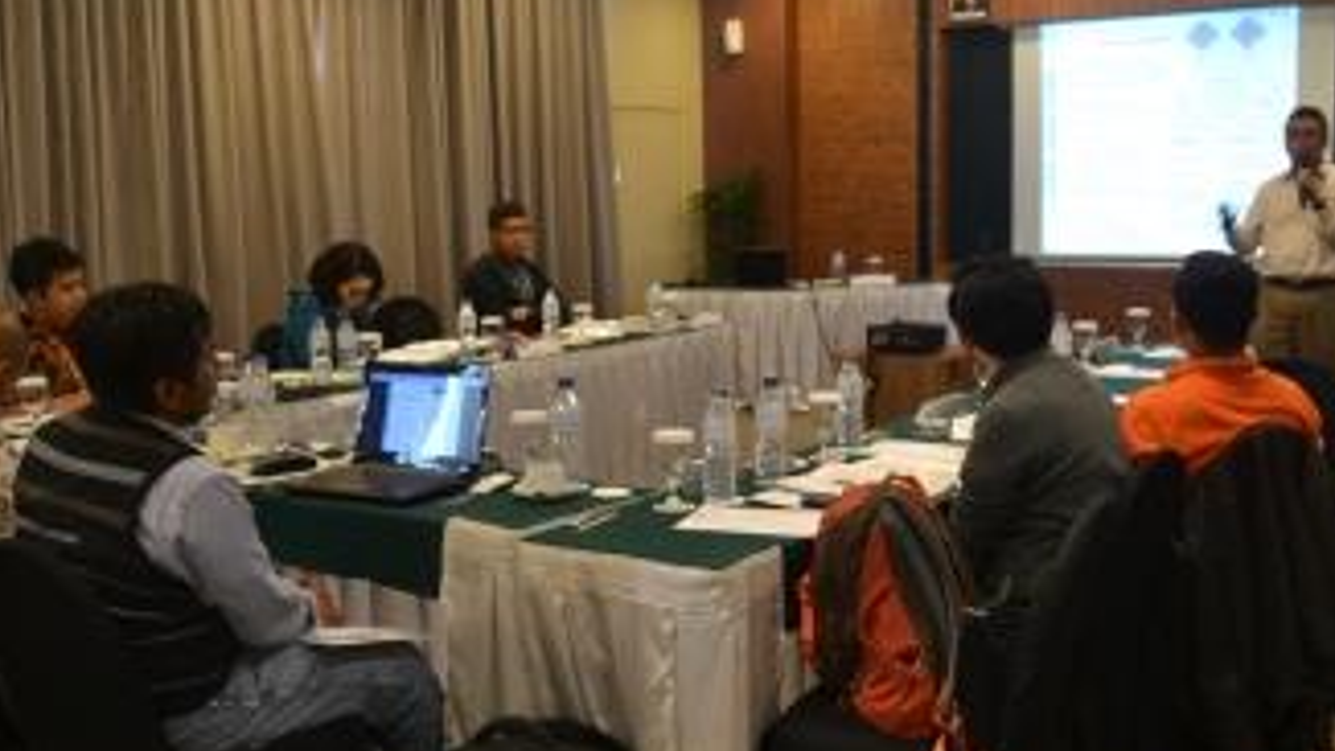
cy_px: 367
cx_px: 711
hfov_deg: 51.6
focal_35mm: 39
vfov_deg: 30.5
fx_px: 1381
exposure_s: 1/15
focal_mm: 18
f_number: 3.5
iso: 500
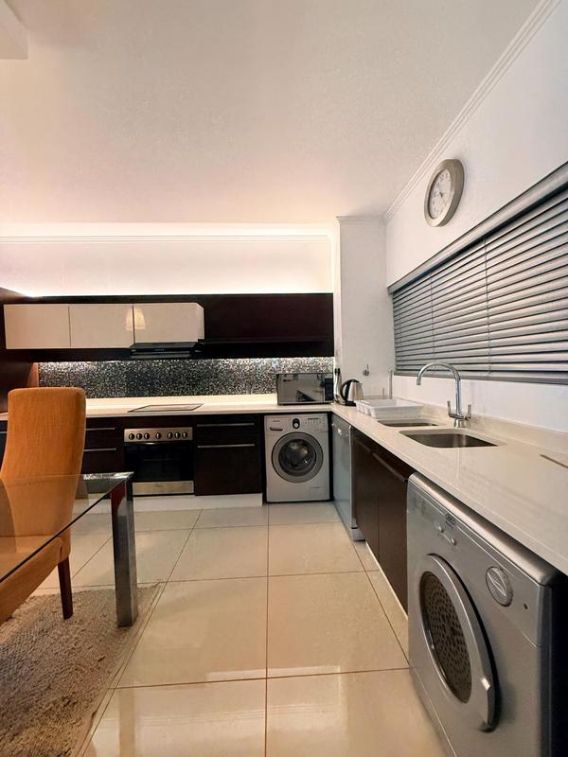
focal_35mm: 14
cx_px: 284
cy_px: 378
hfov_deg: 85.7
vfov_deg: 102.1
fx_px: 306
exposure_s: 1/50
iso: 250
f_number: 2.2
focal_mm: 2.22
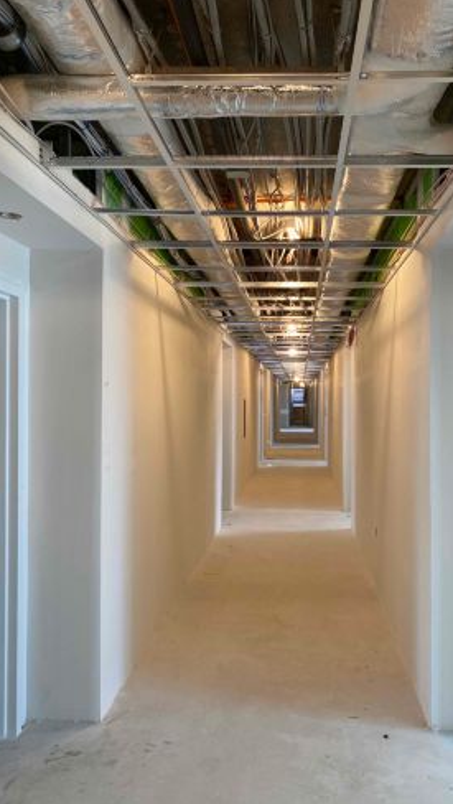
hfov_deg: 40.0
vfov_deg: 66.0
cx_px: 278
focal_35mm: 29
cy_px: 404
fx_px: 618
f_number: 1.8
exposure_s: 1/60
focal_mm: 4.25
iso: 250
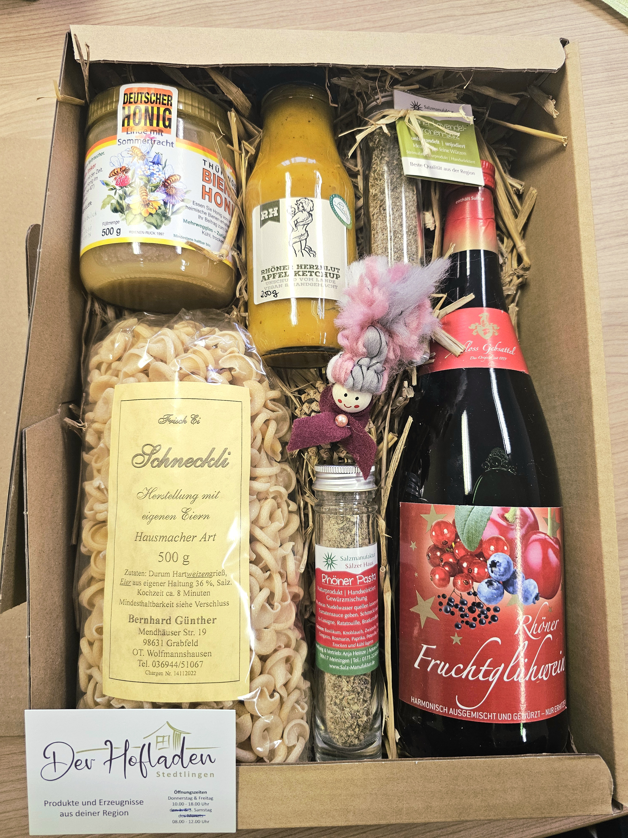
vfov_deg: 73.9
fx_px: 556
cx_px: 314
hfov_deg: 58.9
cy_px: 419
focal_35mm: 23
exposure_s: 1/100
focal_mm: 6.3
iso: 320
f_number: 1.7
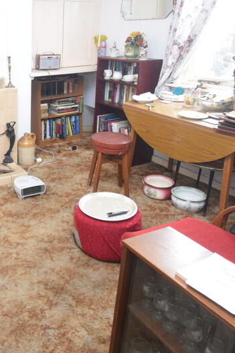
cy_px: 125
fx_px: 328
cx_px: -5
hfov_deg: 35.4
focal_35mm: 33
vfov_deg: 55.6
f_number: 4.8
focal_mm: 11.5
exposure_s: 1/60
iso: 2000
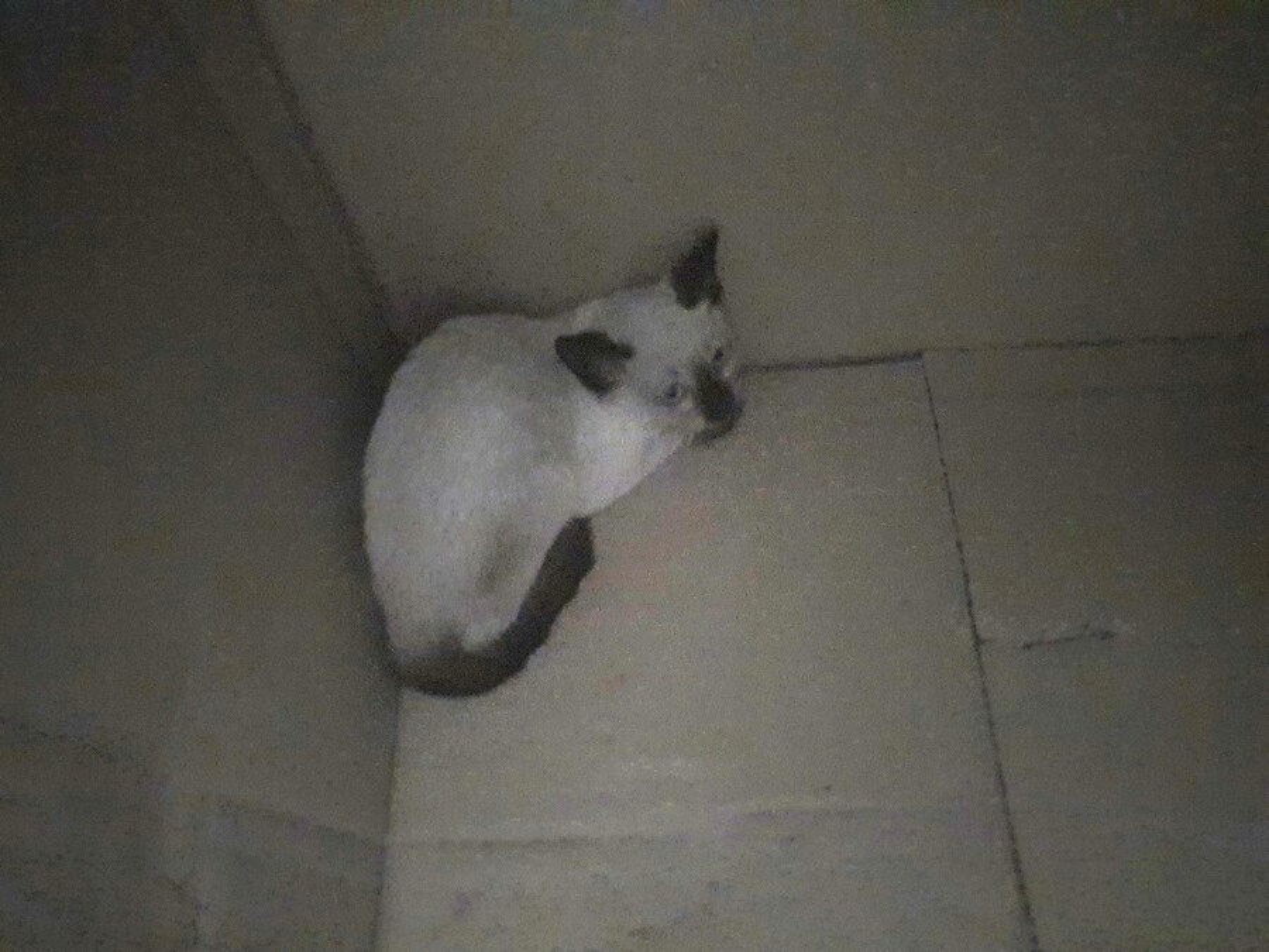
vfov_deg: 53.1
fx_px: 953
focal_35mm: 26
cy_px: 476
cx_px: 634
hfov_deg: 67.3
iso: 1250
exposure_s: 1/4
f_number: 1.5
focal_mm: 4.32
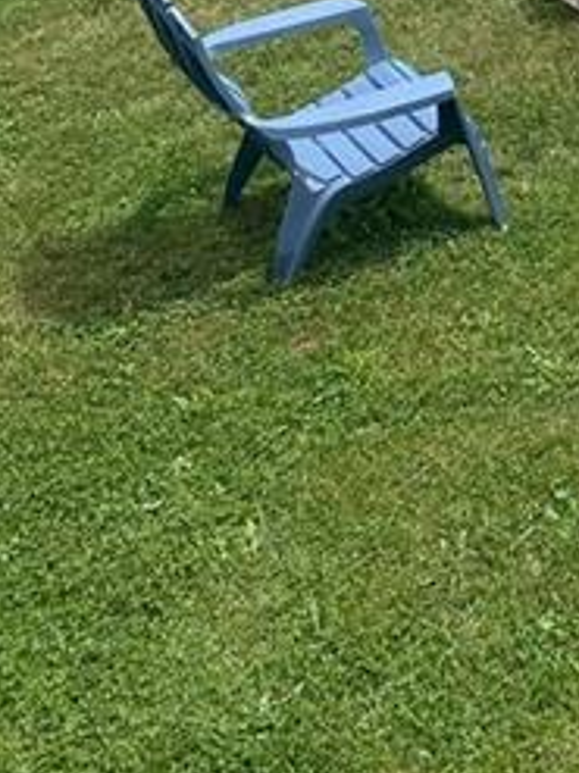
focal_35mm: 81
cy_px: -351
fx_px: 1808
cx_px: 892
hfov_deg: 16.4
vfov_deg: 20.9
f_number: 1.8
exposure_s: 1/2890
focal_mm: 4.25
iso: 32
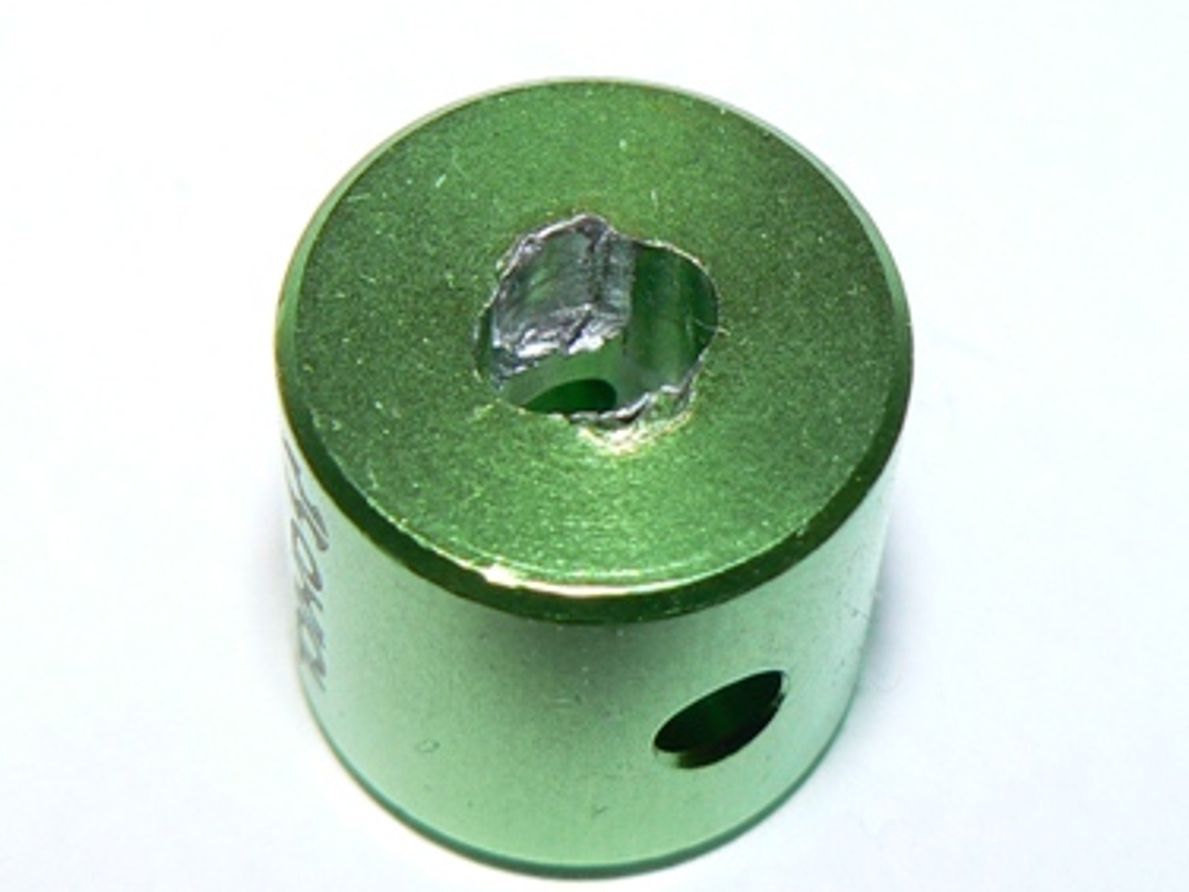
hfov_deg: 15.6
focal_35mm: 126
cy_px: 282
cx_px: 449
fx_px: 4328
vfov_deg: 11.7
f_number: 2.8
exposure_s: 1/30
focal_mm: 8.9
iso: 100
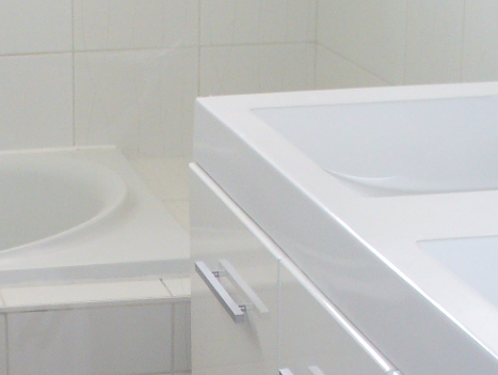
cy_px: 358
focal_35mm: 114
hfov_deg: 17.2
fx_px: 1641
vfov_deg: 12.9
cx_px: 126
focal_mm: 6.1
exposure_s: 1/13
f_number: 2.8
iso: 100
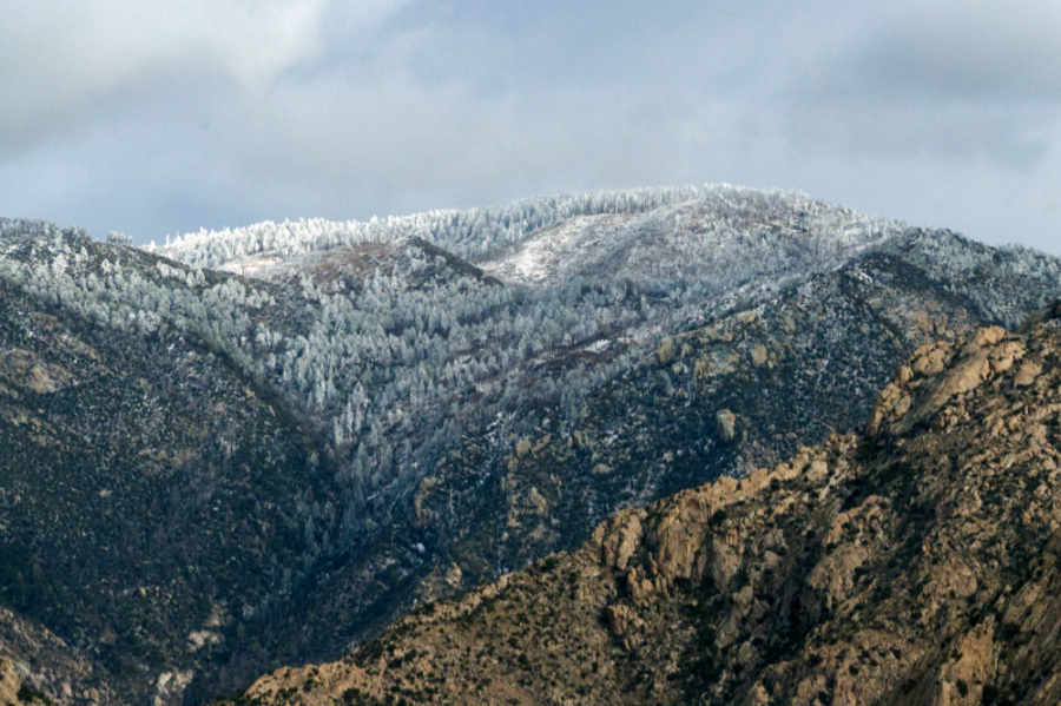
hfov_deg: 5.7
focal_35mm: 360
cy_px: 353
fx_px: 10604
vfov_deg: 3.8
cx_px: 530
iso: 1600
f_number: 18
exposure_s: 1/2000
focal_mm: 240
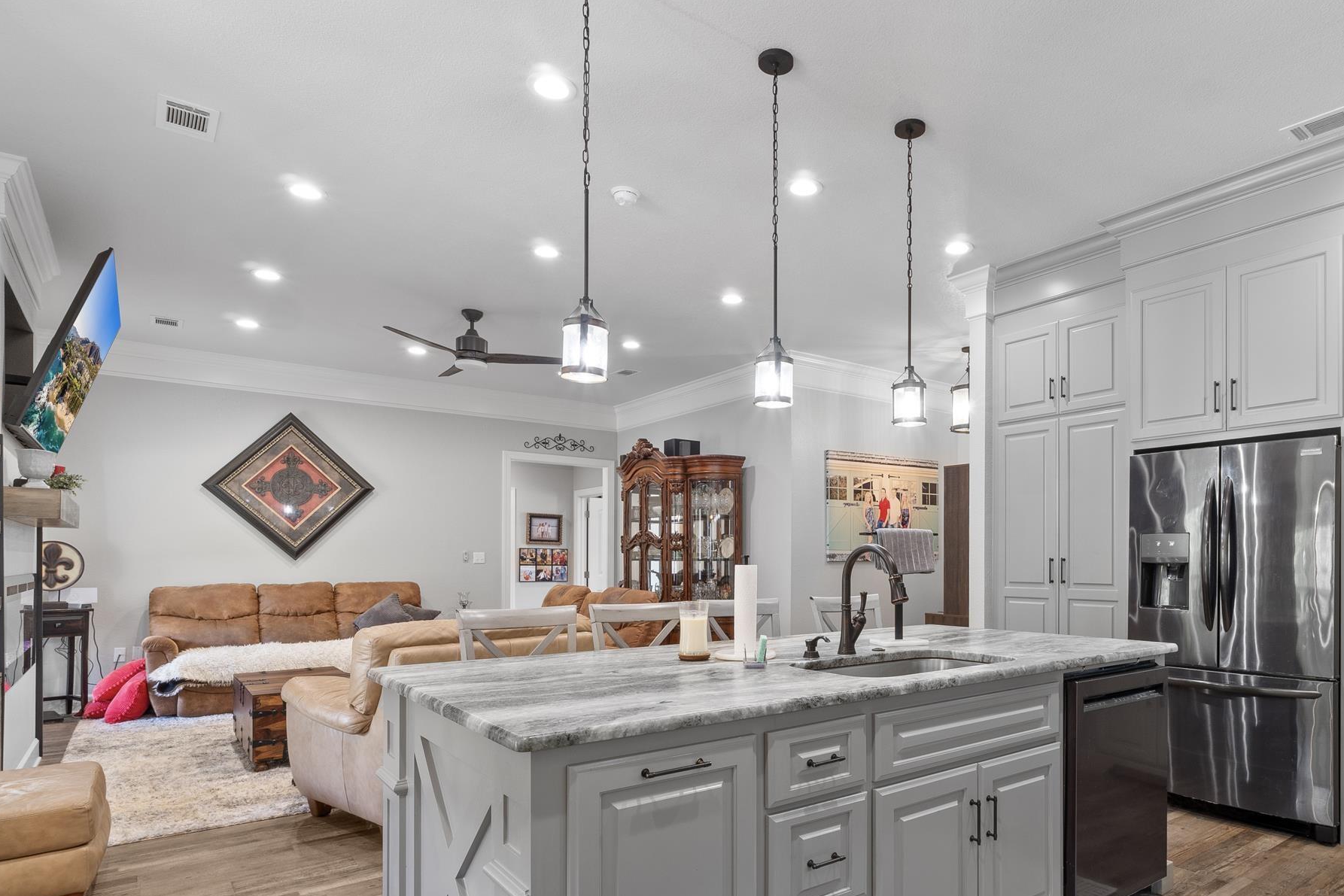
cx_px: 777
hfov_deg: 80.6
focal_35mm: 21
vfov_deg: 58.7
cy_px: 565
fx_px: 784
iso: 200
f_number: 9
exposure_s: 1.6
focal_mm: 10
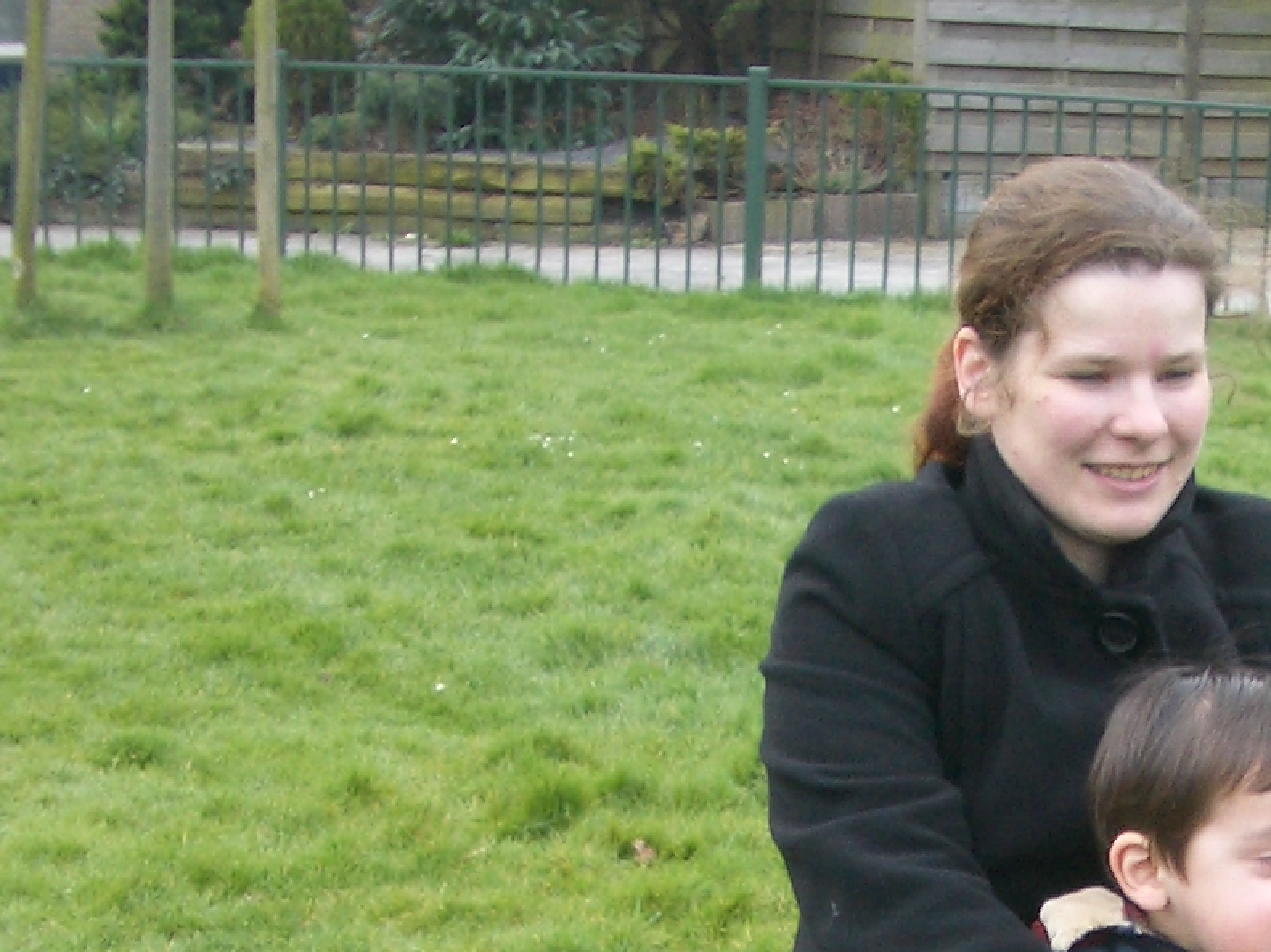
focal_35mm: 102
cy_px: 1188
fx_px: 3745
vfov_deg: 14.0
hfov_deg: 19.1
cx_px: 1022
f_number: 2.6
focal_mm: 5.8
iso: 50
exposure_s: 1/160
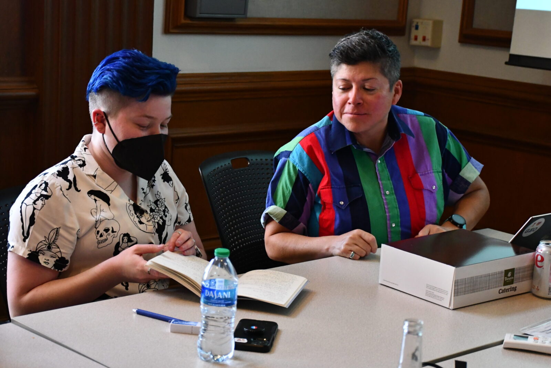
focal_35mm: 76
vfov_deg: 18.0
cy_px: 184
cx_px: 276
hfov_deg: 26.6
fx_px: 1163
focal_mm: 38
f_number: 4.2
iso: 3200
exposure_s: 1/100
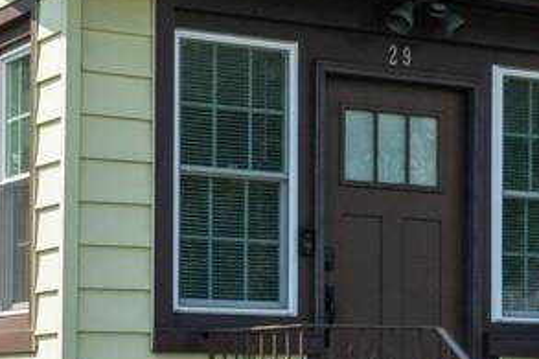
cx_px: 706
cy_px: 278
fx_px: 1960
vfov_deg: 10.4
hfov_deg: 14.9
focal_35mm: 131
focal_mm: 24
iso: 400
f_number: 11
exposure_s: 1/400
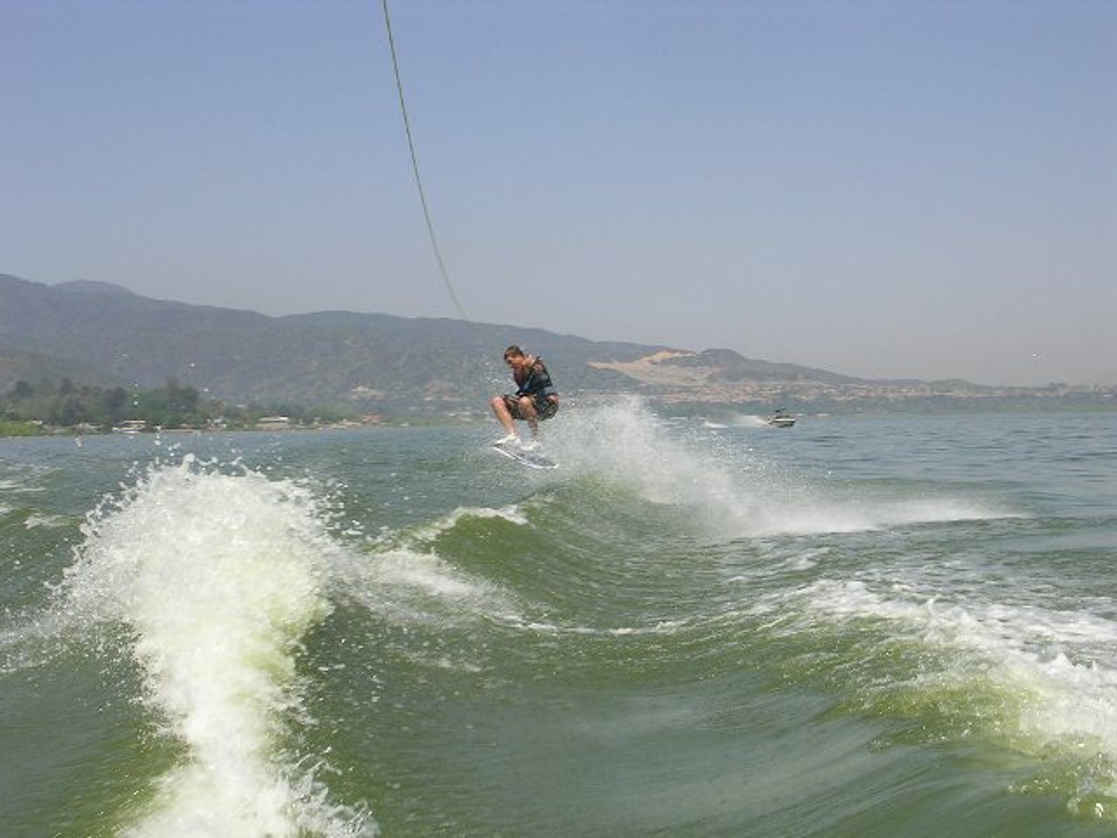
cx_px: 558
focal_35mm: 56
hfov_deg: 34.3
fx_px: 1807
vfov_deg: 26.1
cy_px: 419
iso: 50
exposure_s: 1/290
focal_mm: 8.5
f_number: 6.6
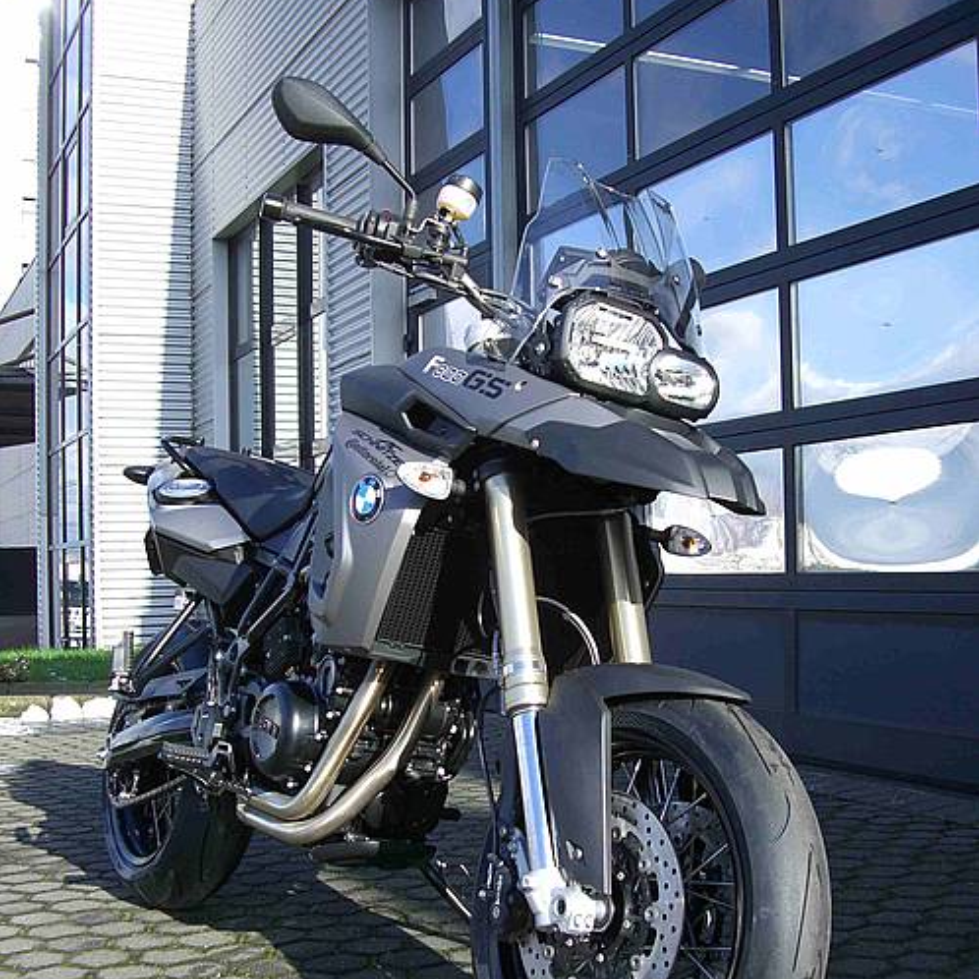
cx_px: 490
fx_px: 1440
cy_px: 565
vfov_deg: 37.5
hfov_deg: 37.6
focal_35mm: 45
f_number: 2.8
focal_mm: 7.9
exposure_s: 1/400
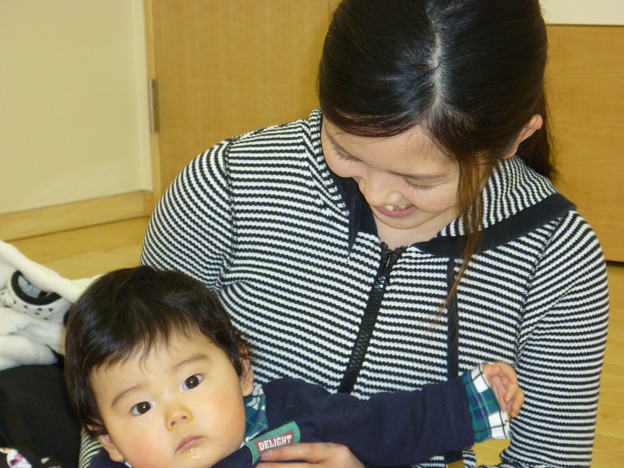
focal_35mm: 116
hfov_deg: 17.0
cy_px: 234
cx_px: 312
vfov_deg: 12.8
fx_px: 2091
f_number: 5.3
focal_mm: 19.1
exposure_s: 1/60
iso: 320
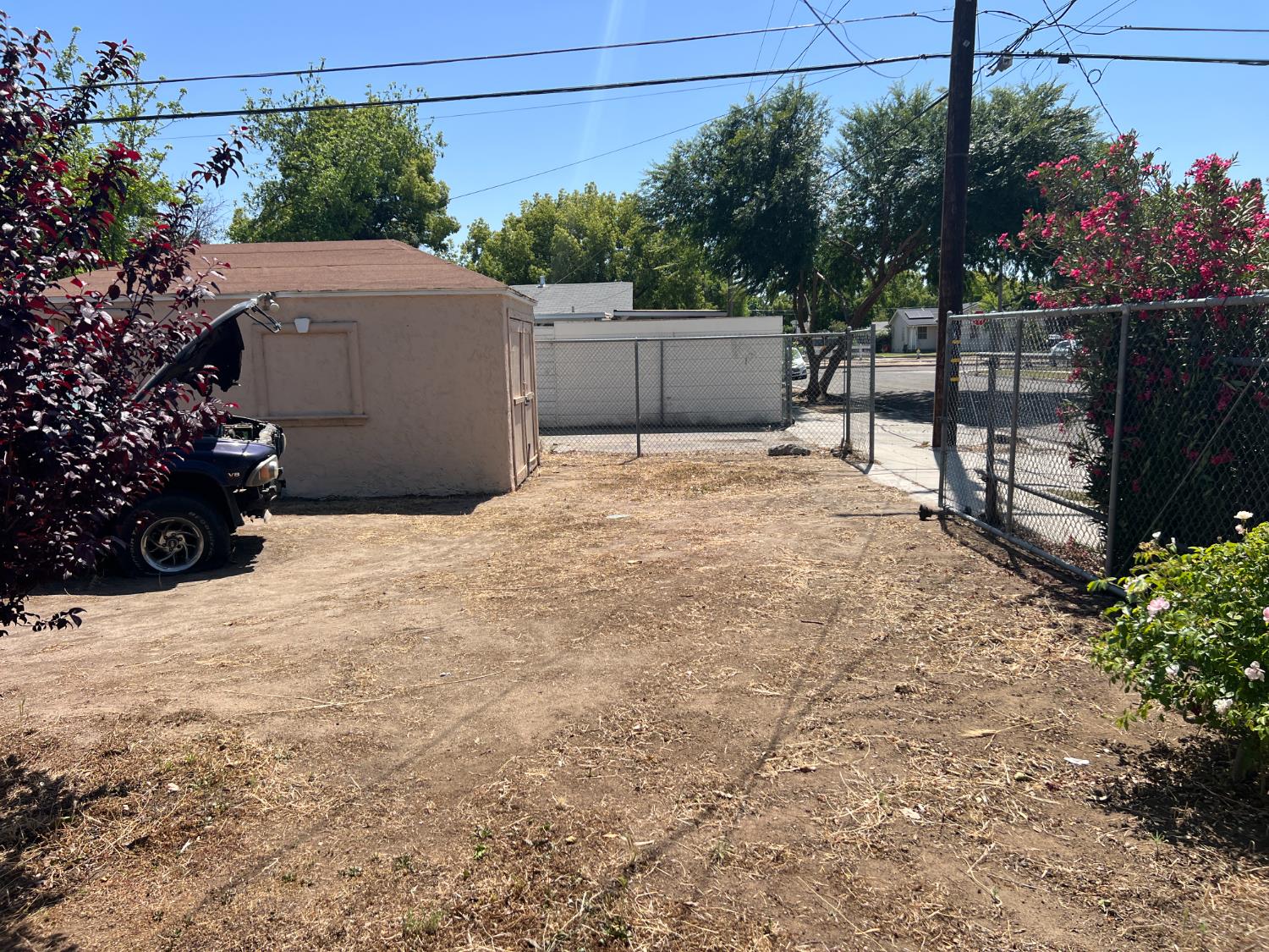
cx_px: 634
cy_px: 476
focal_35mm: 26
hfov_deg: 67.3
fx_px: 953
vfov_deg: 53.1
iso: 50
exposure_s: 1/3704
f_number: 1.5
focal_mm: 5.7
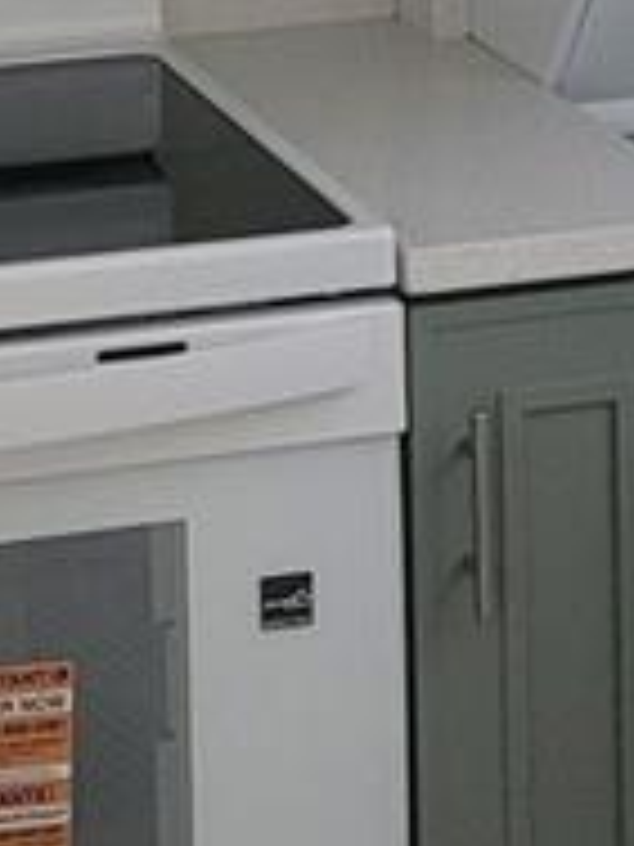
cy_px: -585
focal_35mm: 166
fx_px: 4054
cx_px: 400
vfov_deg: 11.2
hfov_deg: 8.9
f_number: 1.8
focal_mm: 5.4
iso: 640
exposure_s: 1/40
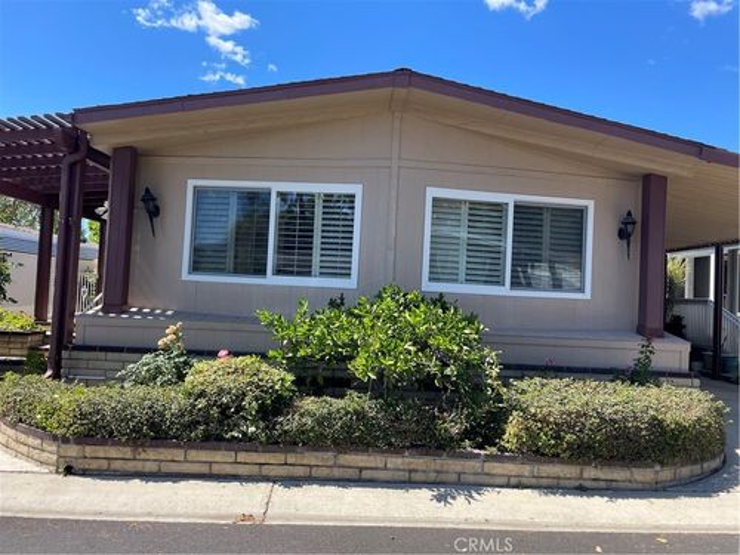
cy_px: 278
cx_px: 370
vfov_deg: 53.1
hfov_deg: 67.3
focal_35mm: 26
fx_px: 556
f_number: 1.6
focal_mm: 4.2
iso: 32
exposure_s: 1/1416
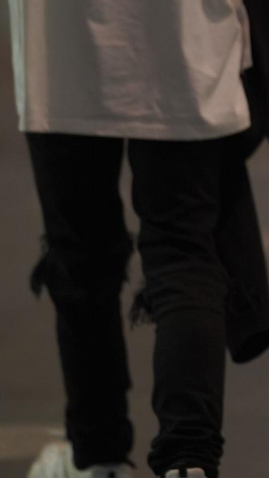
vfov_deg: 5.1
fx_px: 5404
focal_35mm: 426
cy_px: 70
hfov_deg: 2.8
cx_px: 450
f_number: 1.8
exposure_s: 1/320
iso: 1000
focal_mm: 135
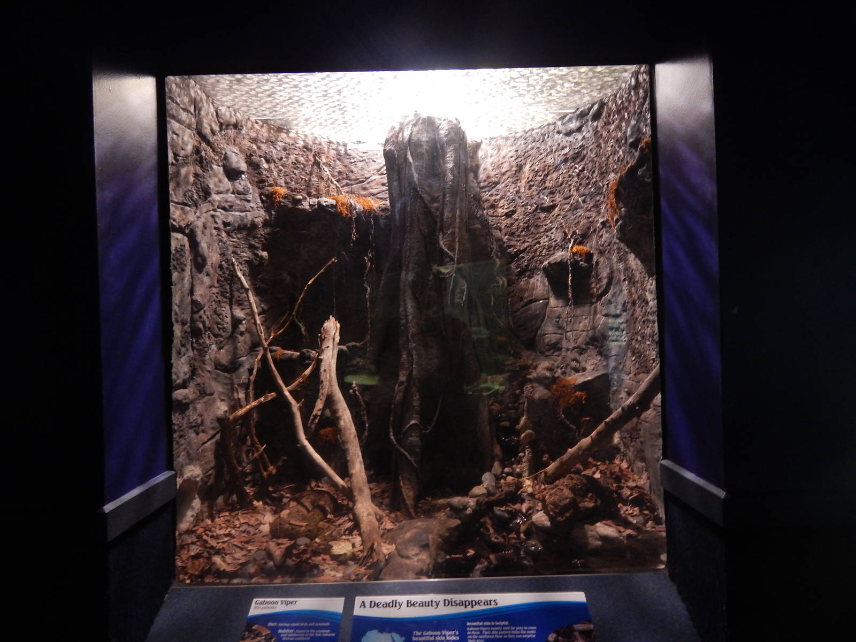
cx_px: 428
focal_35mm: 23
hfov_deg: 73.9
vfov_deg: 58.9
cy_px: 321
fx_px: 569
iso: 400
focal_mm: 4
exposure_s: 1/10
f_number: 3
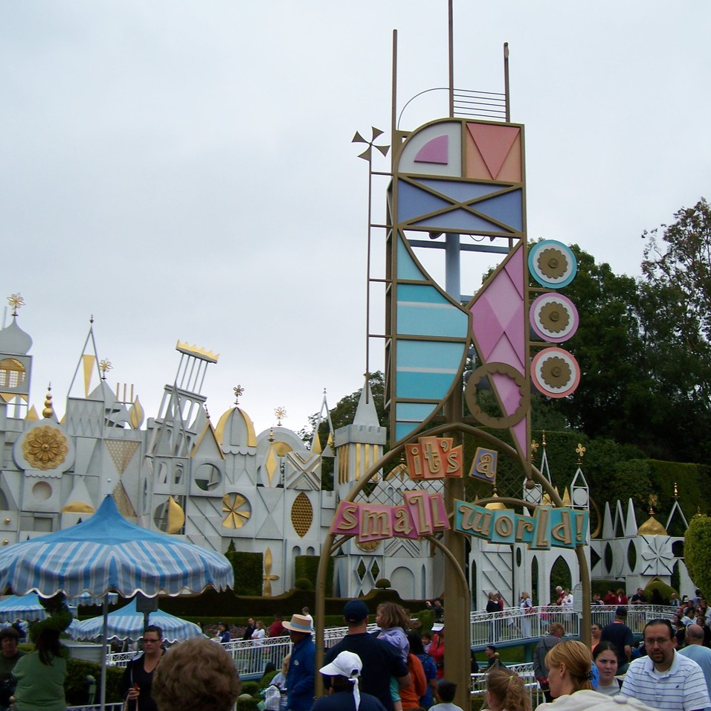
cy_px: 355
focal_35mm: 45
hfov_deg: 37.4
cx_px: 428
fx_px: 1046
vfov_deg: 37.6
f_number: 2.8
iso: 80
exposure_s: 1/500
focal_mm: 6.3
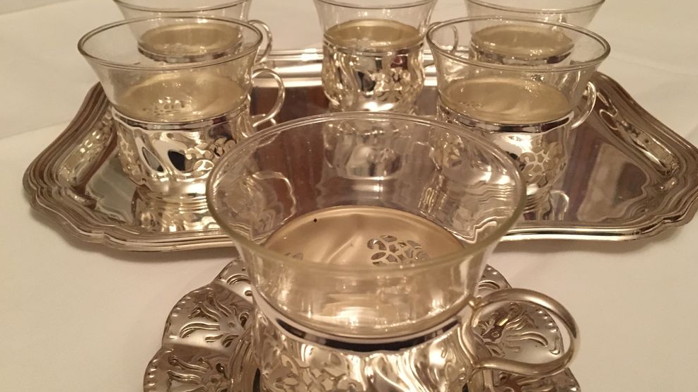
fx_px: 592
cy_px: 228
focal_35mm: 32
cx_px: 353
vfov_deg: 36.6
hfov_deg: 61.0
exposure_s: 1/17
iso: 320
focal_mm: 4.15
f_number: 2.2
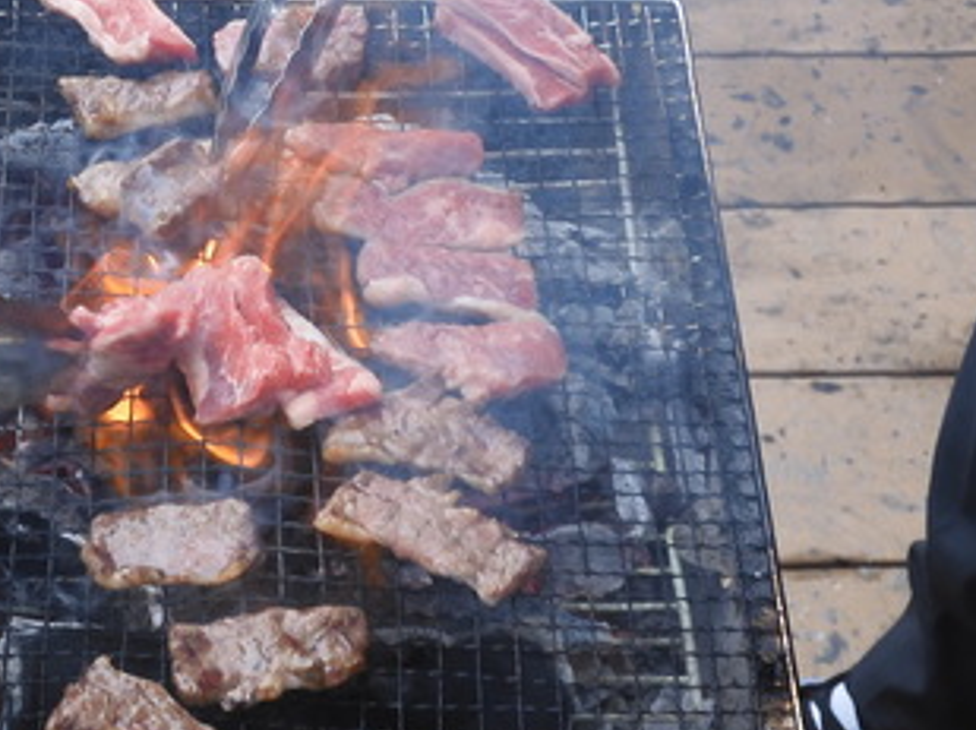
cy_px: 308
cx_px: 120
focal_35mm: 120
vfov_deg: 12.3
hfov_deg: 16.2
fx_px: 3379
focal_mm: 10.2
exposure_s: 1/100
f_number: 4.5
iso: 100
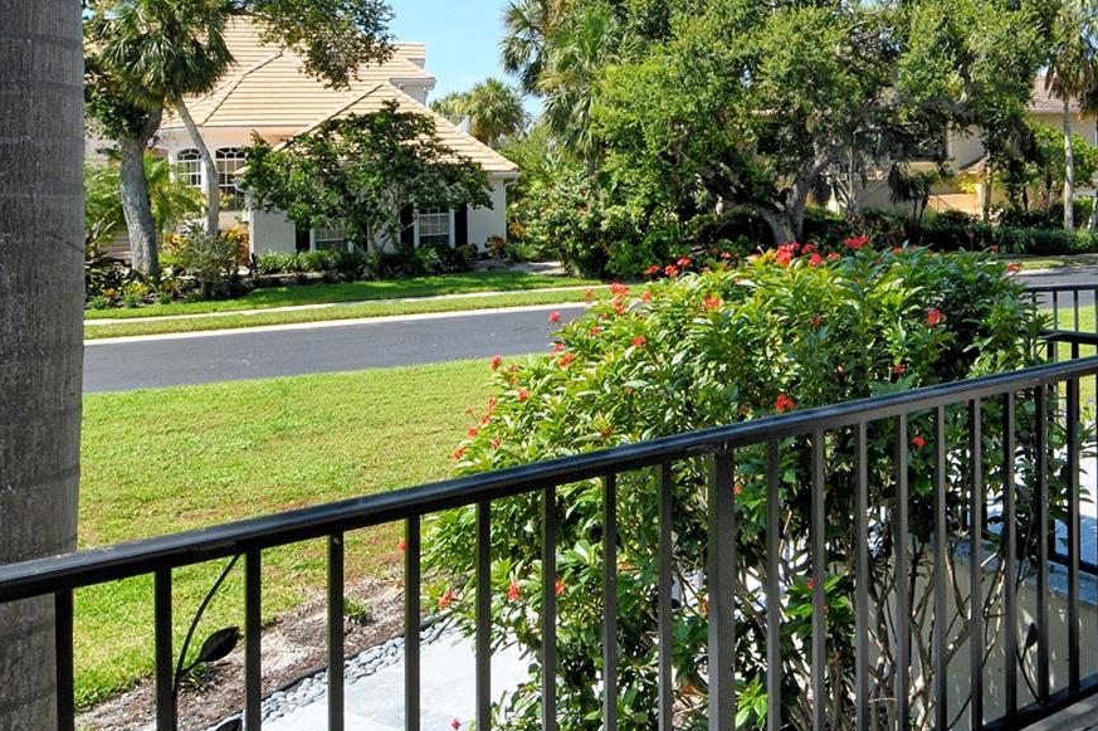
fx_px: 1006
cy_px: 189
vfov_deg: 38.9
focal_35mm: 33
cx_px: 807
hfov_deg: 54.9
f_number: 18
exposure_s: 1/250
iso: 640
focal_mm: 12
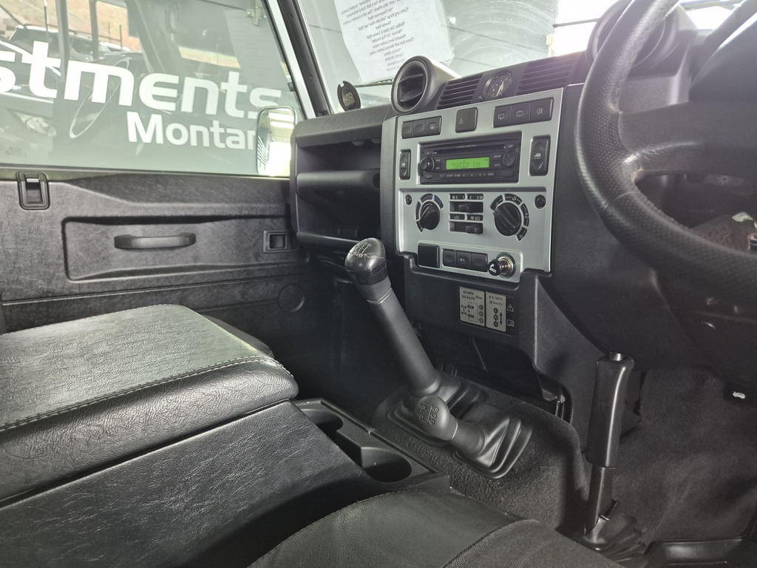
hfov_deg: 73.9
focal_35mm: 23
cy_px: 284
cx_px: 378
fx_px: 503
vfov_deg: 58.9
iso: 1000
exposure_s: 1/100
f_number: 1.8
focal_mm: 5.4
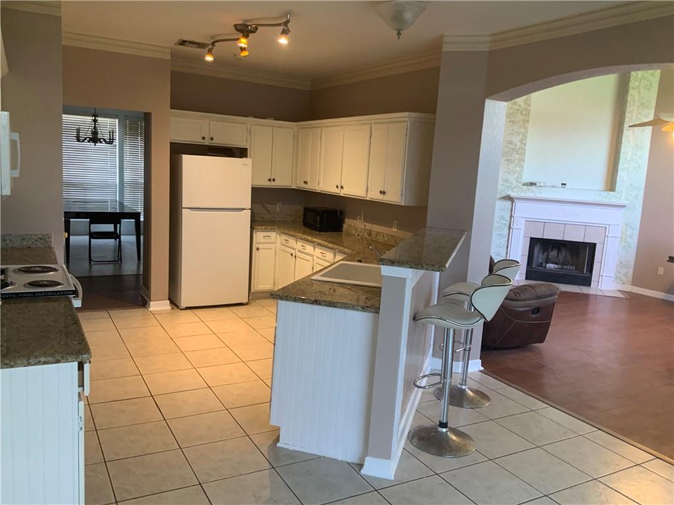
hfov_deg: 61.7
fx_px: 565
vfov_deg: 48.2
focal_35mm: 29
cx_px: 337
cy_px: 252
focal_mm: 3
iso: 125
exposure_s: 1/60
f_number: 1.8
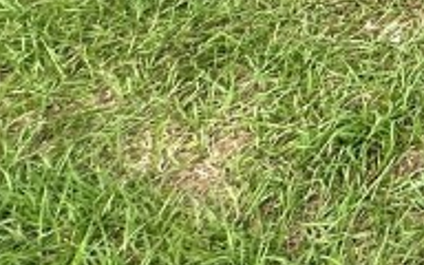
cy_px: -501
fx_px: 913
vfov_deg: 11.2
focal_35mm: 79
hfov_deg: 15.6
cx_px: 985
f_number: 2.2
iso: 40
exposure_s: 1/361
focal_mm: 2.22
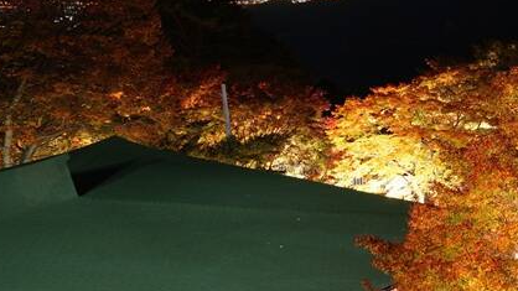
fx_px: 989
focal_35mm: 72
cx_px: 478
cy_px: 147
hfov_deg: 28.1
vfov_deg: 16.8
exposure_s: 13
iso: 200
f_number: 5
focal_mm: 24
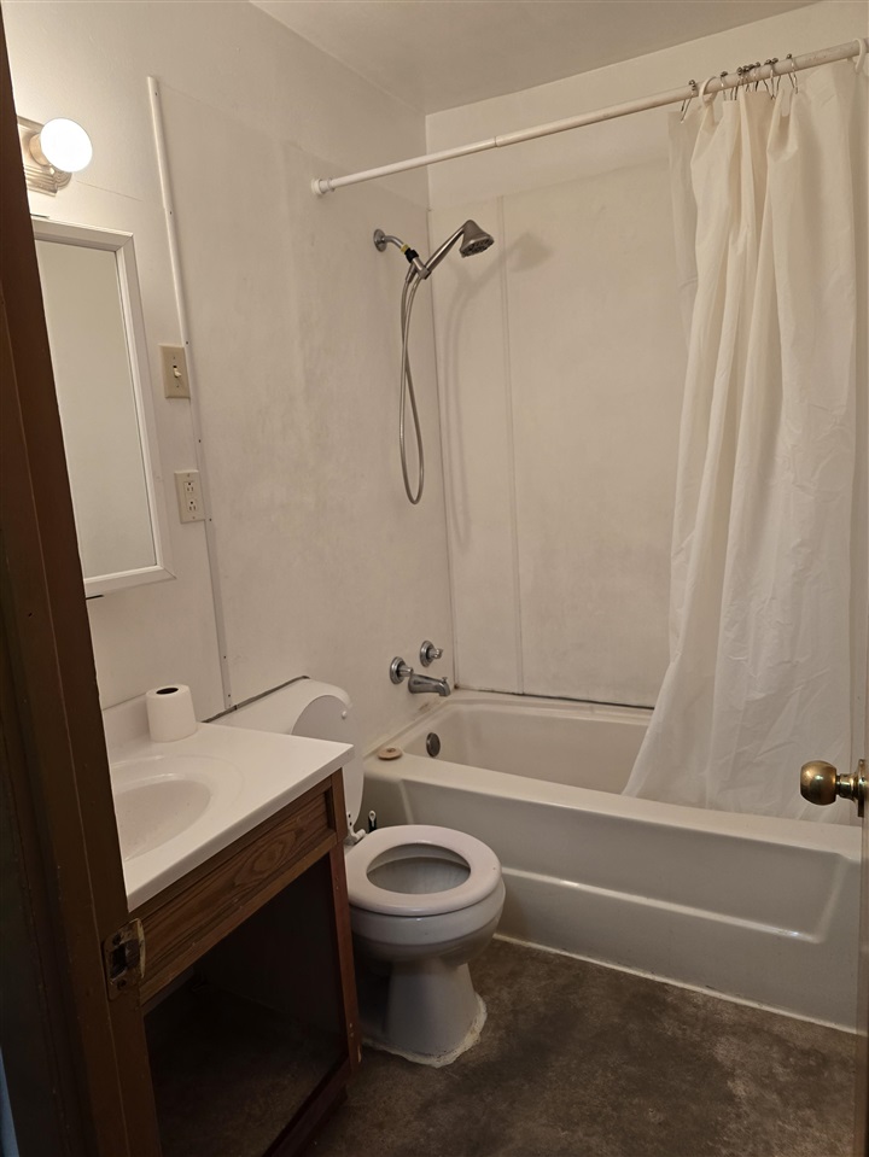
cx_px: 434
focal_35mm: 23
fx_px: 769
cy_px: 578
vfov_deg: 73.9
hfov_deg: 58.9
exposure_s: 1/120
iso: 200
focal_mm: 6.3
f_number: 1.7
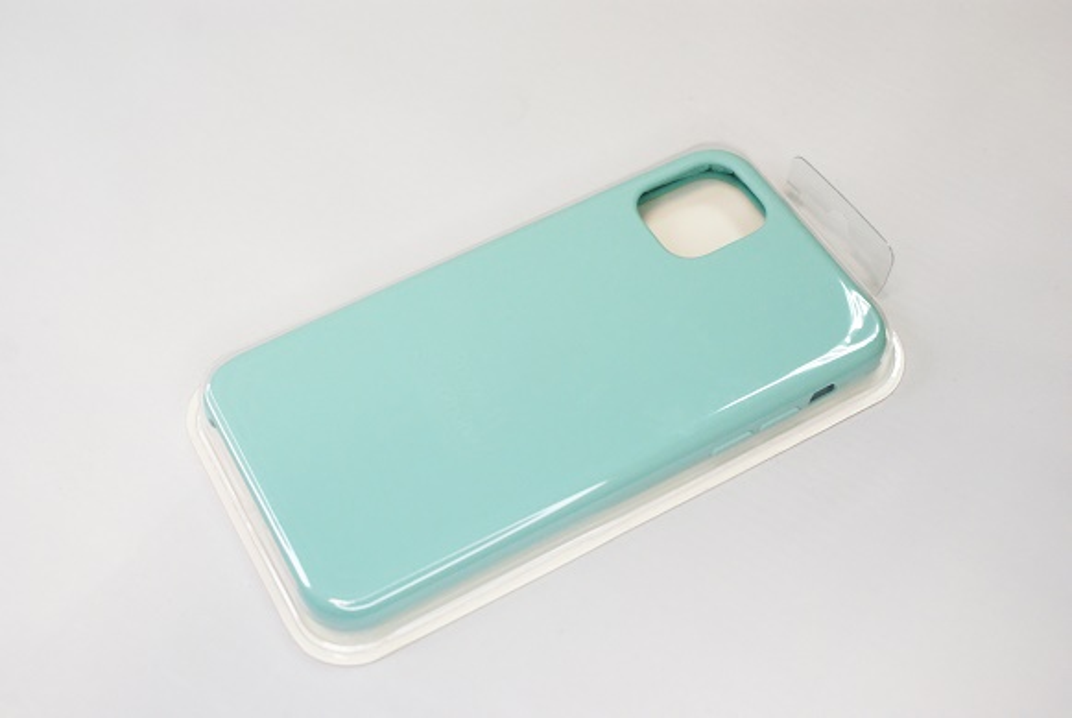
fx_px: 1565
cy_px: 359
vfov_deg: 25.8
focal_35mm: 52
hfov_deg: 37.8
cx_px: 536
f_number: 5.6
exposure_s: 1/160
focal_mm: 35
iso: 1600
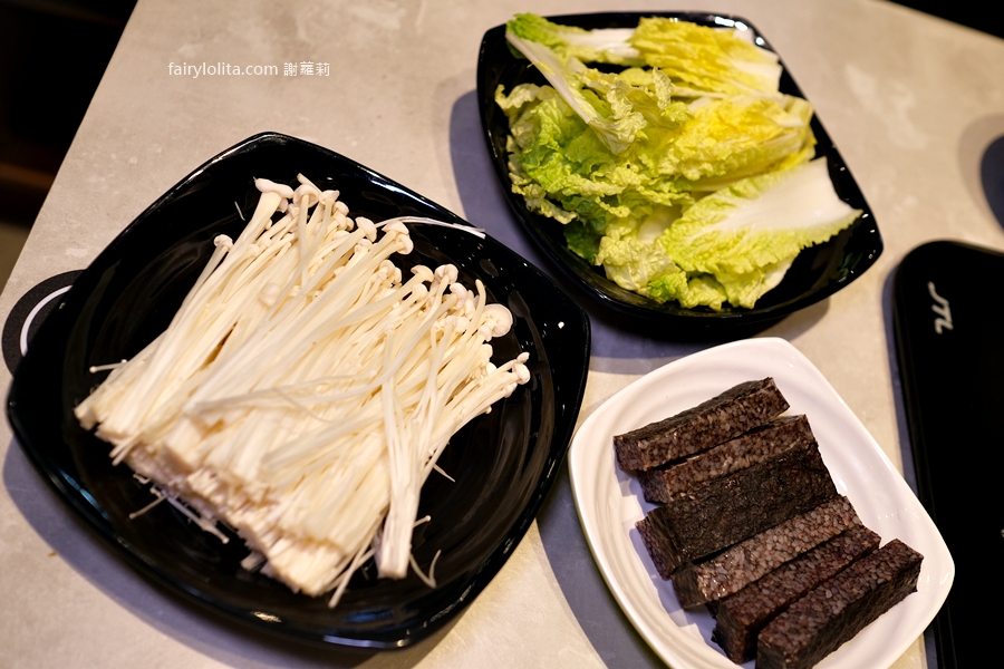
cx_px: 502
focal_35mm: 35
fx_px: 976
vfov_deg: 37.9
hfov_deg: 54.4
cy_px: 334
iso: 1000
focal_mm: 23
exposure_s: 1/170
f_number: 2.8
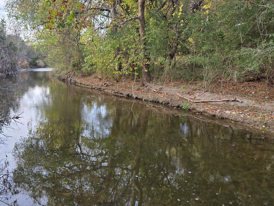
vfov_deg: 41.8
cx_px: 80
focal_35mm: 34
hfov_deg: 52.3
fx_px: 269
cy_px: 103
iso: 32
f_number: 1.8
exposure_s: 1/180
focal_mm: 5.4
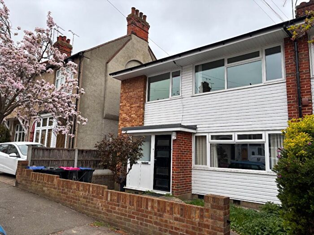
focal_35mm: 26
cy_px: 118
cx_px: 157
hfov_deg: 67.3
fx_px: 236
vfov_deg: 53.1
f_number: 1.6
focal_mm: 5.96
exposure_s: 1/290
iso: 50
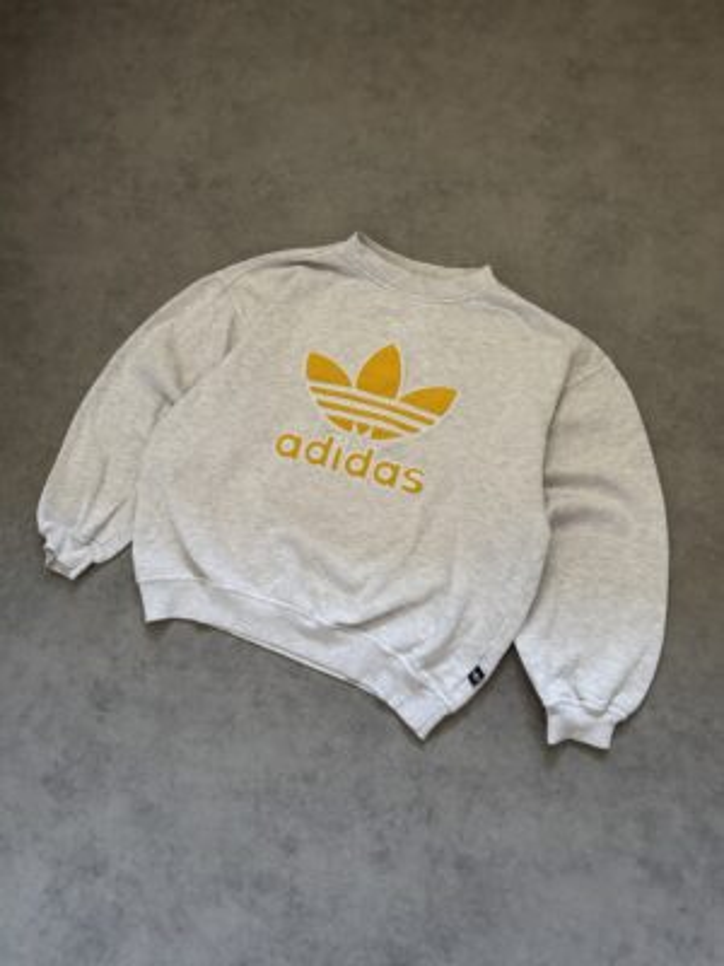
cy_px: 483
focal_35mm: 24
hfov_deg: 56.8
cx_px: 362
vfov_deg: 71.6
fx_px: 669
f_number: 1.78
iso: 800
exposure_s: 1/48
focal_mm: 6.76
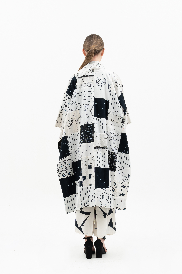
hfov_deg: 28.6
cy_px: 137
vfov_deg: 41.9
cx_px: 91
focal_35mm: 47
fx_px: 356
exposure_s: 1/160
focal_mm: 47
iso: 100
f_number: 11
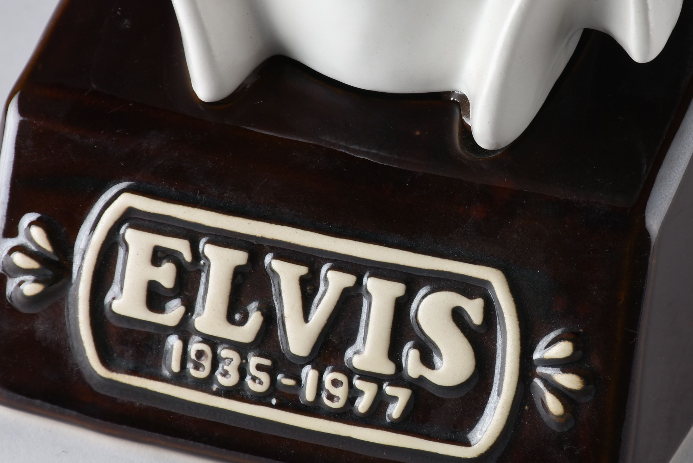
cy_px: 186
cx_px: 505
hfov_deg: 5.7
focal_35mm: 359
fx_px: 6912
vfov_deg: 3.8
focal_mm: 140
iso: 100
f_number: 13
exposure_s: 1/100
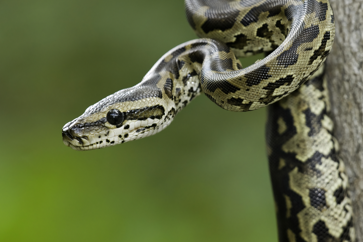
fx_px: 6493
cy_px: 108
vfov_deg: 2.1
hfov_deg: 3.2
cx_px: 201
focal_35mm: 644
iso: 400
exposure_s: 1/100
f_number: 8
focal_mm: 360
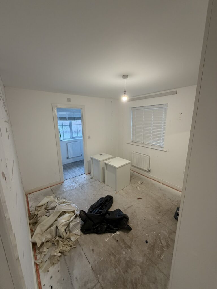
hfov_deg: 85.7
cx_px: 108
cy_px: 144
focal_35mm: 14
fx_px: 117
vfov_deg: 102.1
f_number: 2.2
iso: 200
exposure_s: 1/50
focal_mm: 2.22
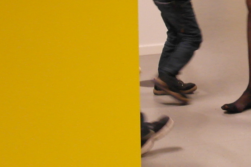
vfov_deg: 5.6
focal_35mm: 243
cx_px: 384
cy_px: -79
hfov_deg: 8.3
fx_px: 1695
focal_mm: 35
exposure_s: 1/30
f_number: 4.5
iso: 1600
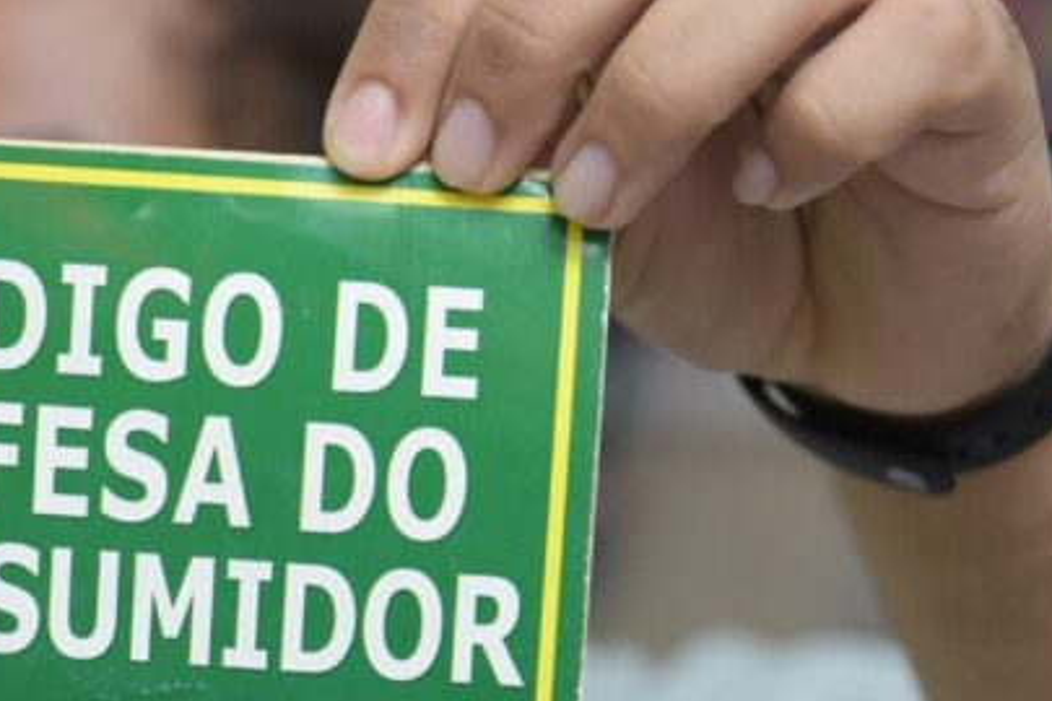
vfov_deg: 7.9
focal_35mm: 174
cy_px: 711
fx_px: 5084
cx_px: 145
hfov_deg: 11.7
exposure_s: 1/250
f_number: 4
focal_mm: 66
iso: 1600
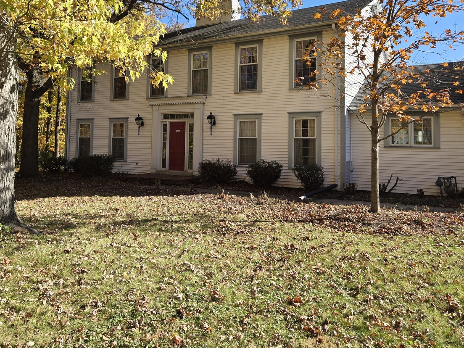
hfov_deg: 60.0
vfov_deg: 46.3
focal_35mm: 30
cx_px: 234
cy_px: 127
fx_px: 402
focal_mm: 5.4
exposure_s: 1/852
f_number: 1.8
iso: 25
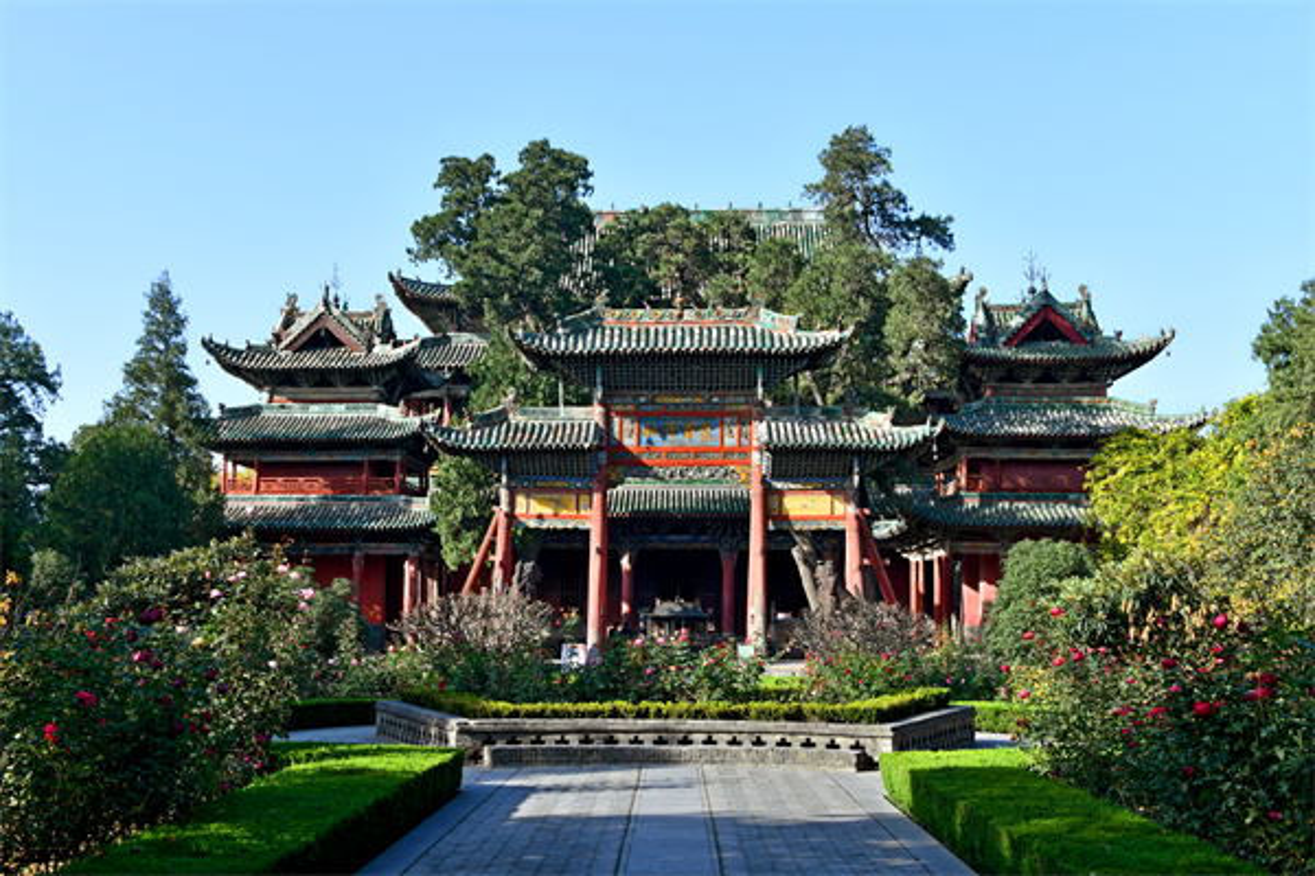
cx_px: 658
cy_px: 438
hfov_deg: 44.5
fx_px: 1607
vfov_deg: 30.5
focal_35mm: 44
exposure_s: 1/320
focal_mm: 44
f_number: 9
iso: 400
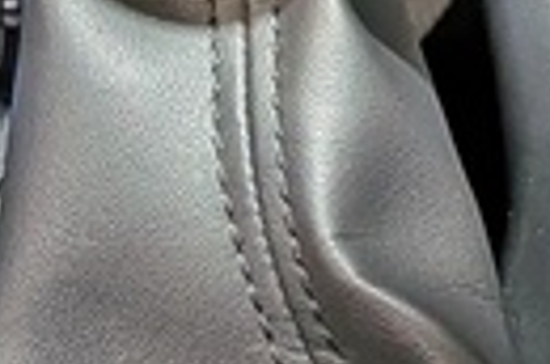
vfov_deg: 6.9
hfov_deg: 10.5
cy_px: 59
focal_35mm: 197
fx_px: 3002
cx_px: 241
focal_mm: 4.53
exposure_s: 1/80
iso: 27
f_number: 1.7
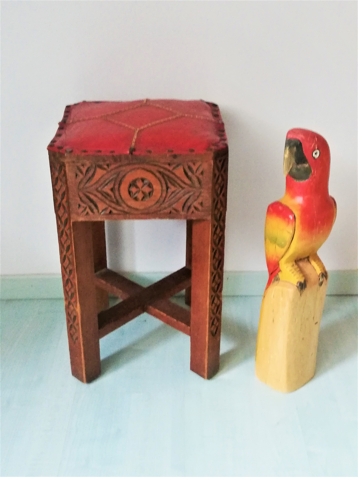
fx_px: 634
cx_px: 179
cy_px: 238
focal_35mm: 46
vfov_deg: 41.2
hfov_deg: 31.5
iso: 640
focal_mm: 3.81
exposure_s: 1/16.7
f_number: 2.2
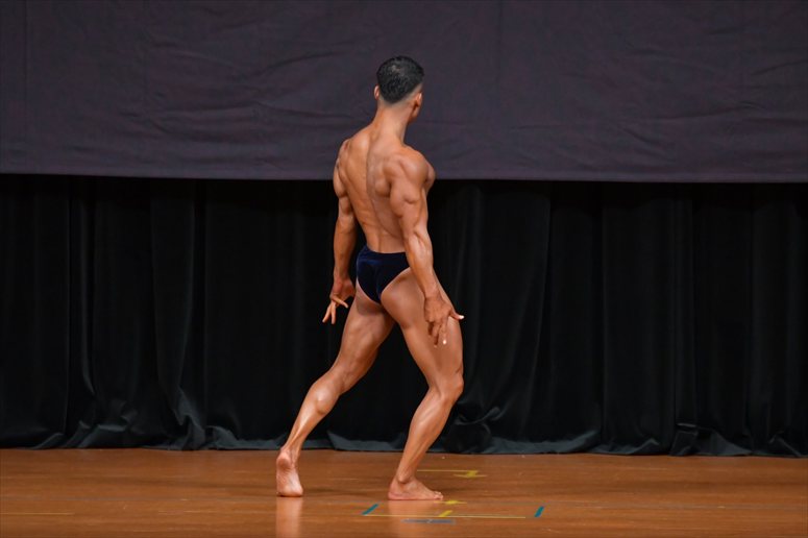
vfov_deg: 4.8
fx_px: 6394
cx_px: 404
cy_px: 269
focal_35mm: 285
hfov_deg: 7.2
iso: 4000
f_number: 5.6
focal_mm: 190
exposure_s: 1/400
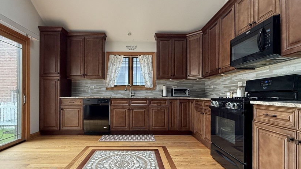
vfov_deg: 58.1
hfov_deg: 89.5
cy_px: 95
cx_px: 143
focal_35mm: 19
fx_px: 152
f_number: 2.2
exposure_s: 1/60
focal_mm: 2.22
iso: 400
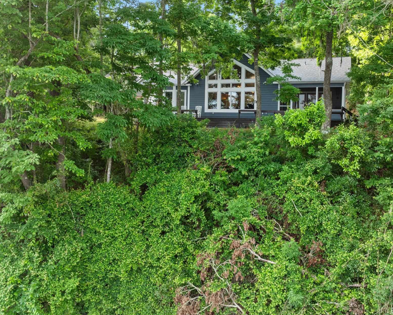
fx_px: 361
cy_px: 138
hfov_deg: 57.2
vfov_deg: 47.0
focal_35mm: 31
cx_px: 202
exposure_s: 1/200
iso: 100
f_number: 2.8
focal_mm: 12.29
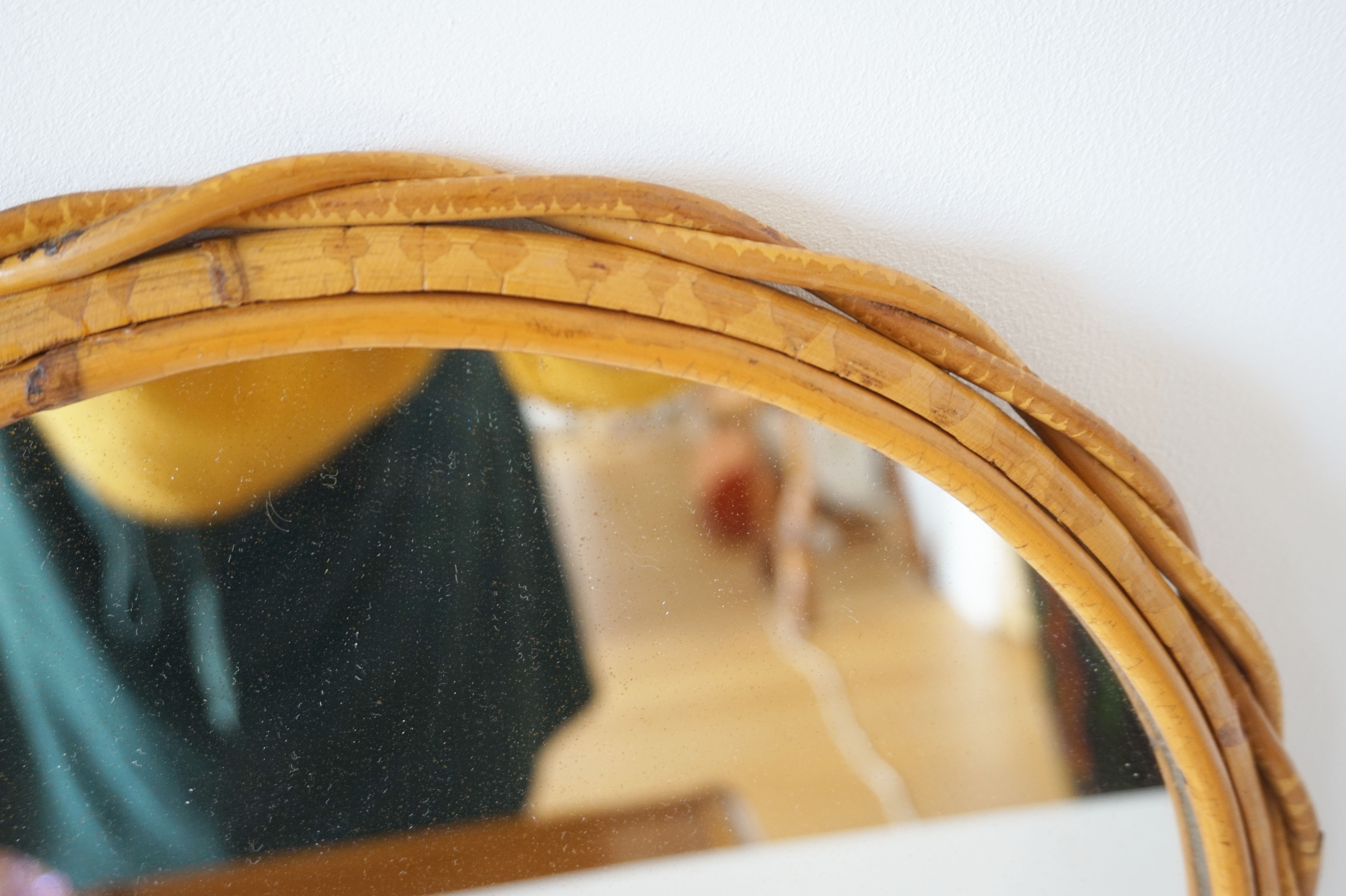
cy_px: 448
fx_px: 1345
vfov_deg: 36.8
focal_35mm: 36
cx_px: 673
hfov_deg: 53.2
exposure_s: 1/60
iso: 320
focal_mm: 24
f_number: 4.5
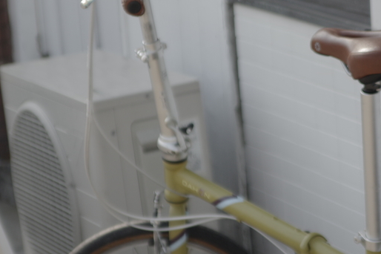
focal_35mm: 223
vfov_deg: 6.2
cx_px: 247
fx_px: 2358
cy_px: 107
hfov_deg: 9.2
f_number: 2.8
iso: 160
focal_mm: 75
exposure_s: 1/2000
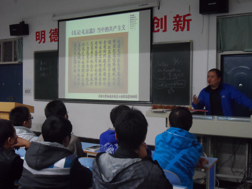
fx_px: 320
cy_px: 94
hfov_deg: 42.9
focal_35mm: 44
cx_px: 126
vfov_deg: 32.9
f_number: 3.9
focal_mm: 8
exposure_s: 1/20
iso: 640
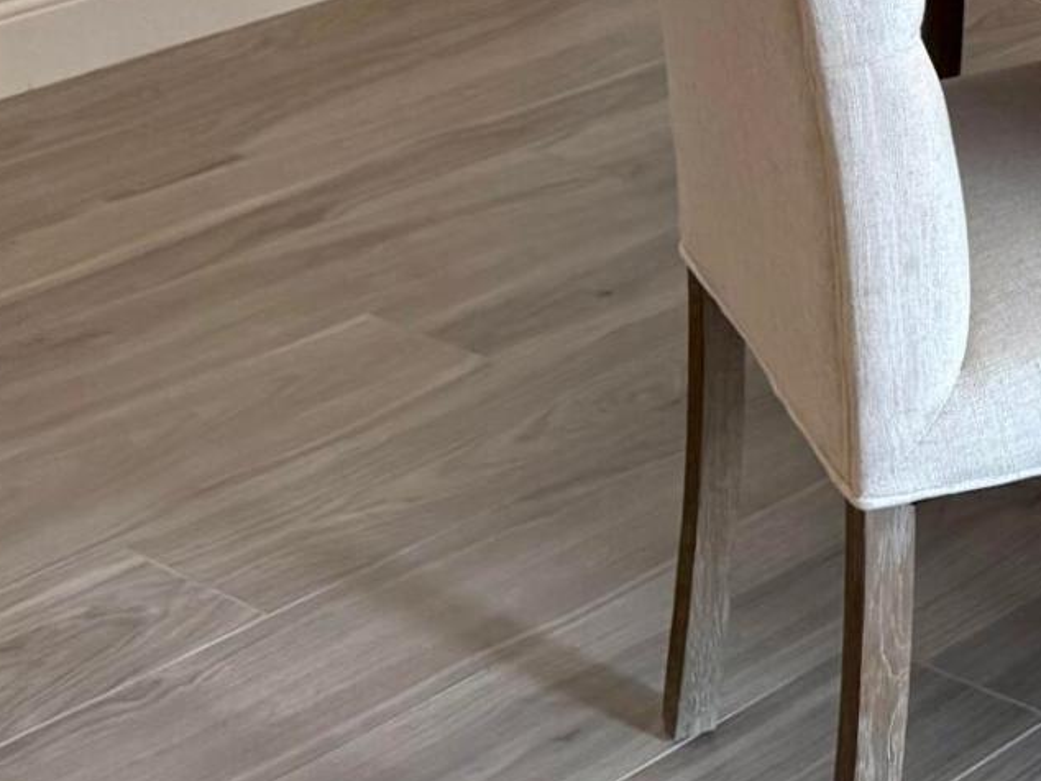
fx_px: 3279
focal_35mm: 109
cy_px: -417
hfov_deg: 15.9
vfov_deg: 12.8
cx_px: 1762
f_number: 1.78
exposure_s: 1/298
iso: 100
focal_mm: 6.76
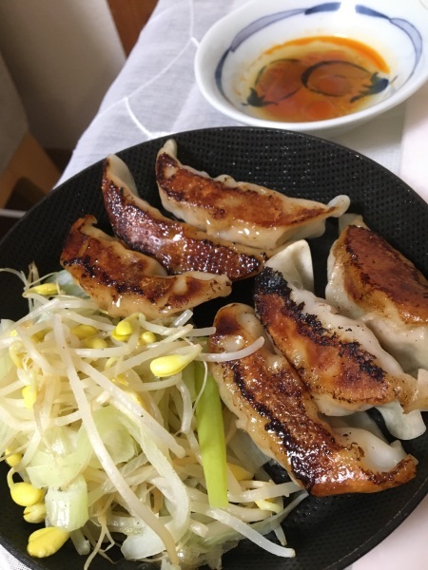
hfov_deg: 48.2
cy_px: 285
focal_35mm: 29
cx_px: 214
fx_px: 478
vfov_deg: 61.7
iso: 200
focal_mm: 4.15
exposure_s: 1/15
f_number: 2.2
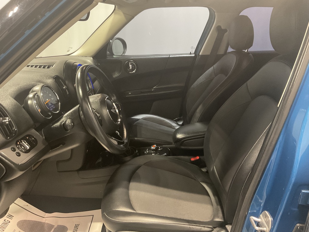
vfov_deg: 48.2
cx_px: 154
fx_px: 259
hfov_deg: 61.7
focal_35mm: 29
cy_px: 116
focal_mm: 3
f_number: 1.8
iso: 250
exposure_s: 1/30
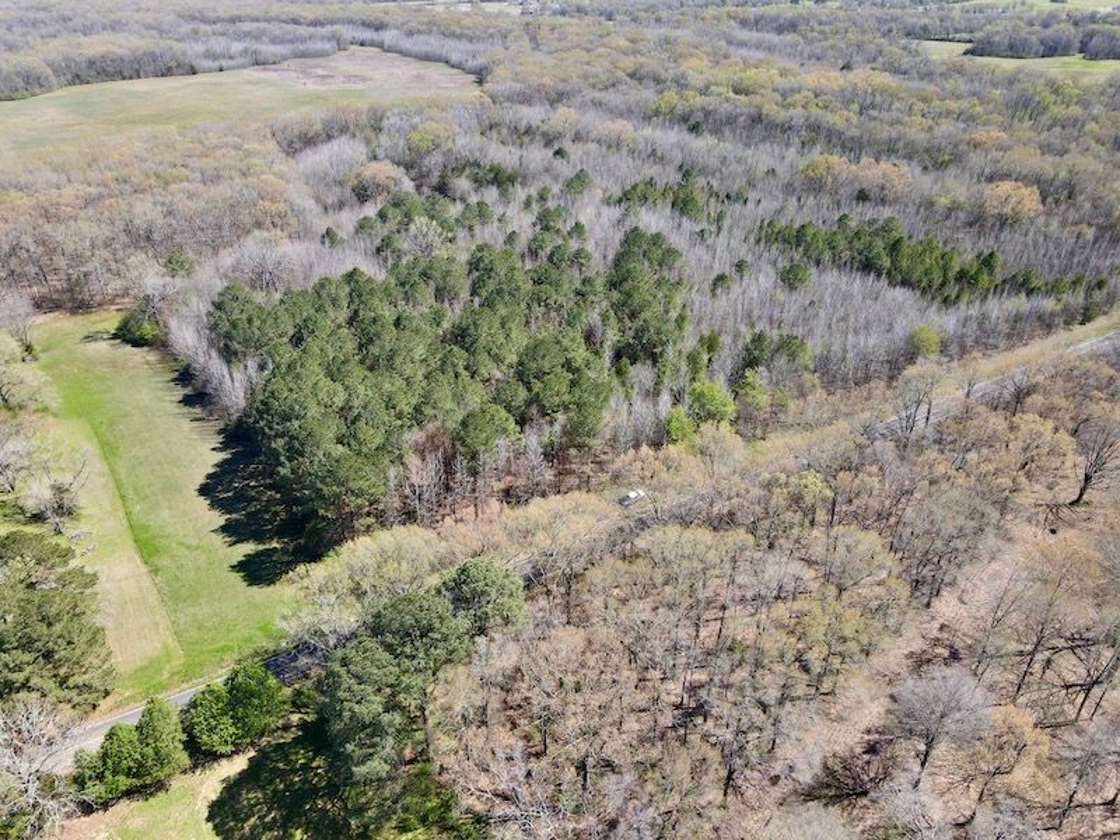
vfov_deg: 56.8
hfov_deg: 71.6
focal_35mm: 24
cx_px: 560
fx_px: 777
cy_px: 420
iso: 290
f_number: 2.8
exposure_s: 1/15
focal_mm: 4.5
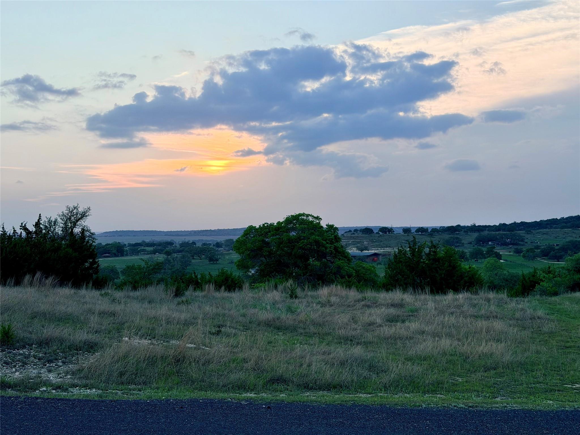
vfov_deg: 30.3
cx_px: 290
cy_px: 218
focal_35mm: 48
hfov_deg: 39.7
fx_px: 804
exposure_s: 1/1285
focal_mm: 6.76
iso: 64
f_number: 1.78
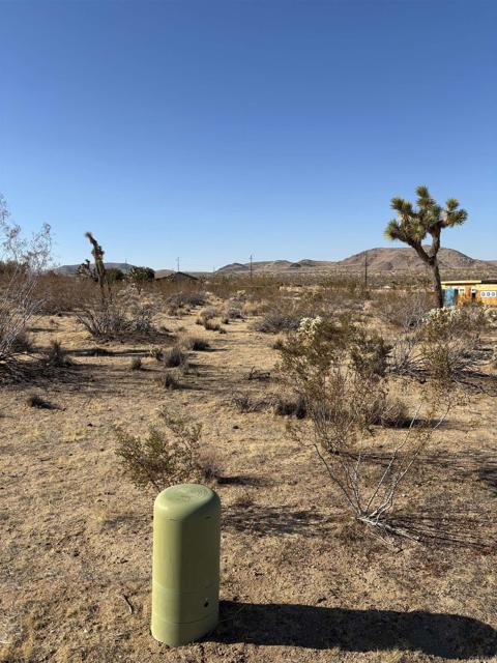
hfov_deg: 53.1
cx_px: 248
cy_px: 332
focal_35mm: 26
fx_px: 498
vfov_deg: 67.3
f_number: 1.6
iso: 50
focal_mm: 5.96
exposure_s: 1/3650
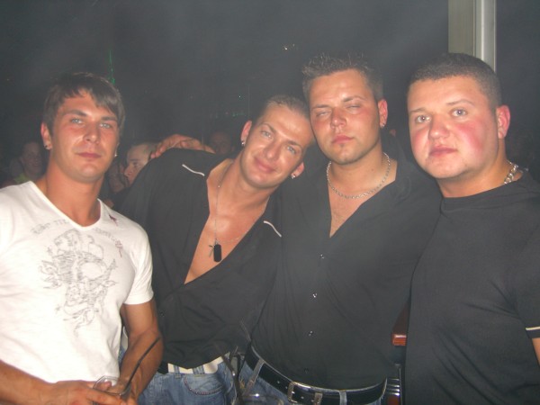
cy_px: 202
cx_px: 270
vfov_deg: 37.7
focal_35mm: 38
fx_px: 593
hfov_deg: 49.0
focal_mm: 7.9
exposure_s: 1/60
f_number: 2.8
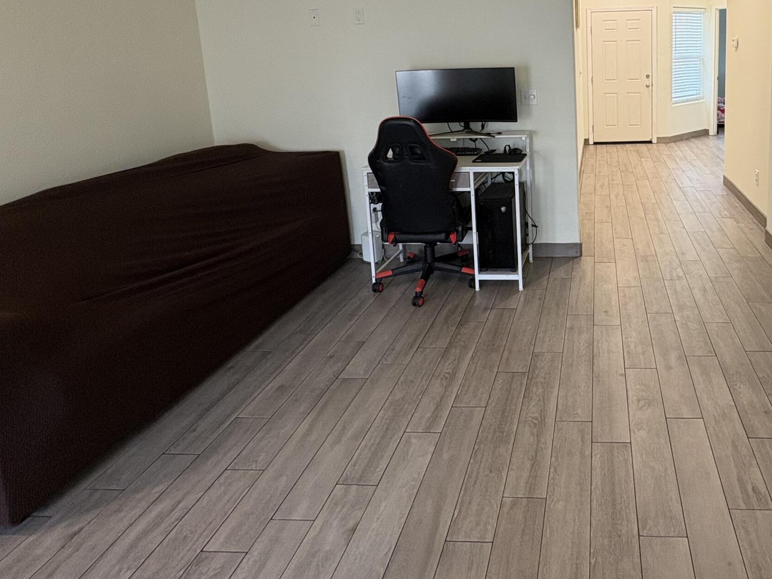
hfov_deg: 65.7
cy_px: 137
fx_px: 558
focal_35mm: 25
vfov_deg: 52.2
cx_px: 566
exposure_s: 1/60
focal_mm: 2.22
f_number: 2.2
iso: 160
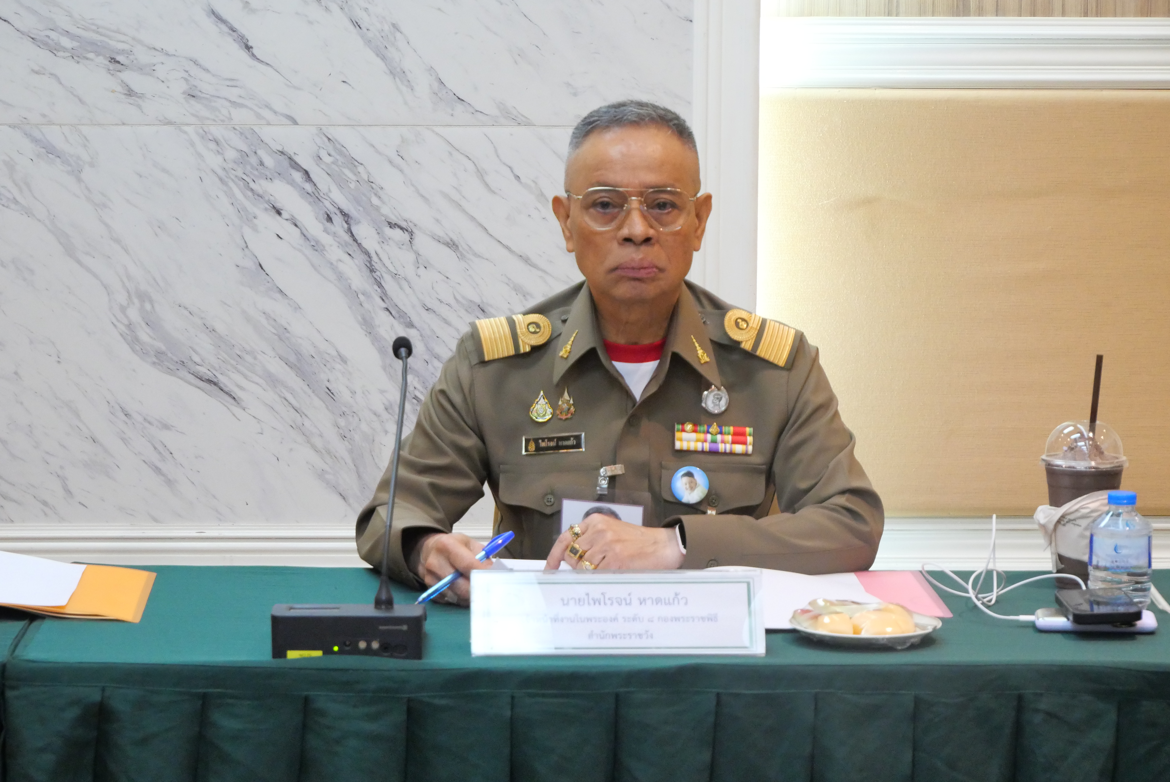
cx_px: 585
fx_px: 3707
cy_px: 391
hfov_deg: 17.9
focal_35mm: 114
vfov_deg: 12.0
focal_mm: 55
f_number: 5.6
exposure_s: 1/50
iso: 3200
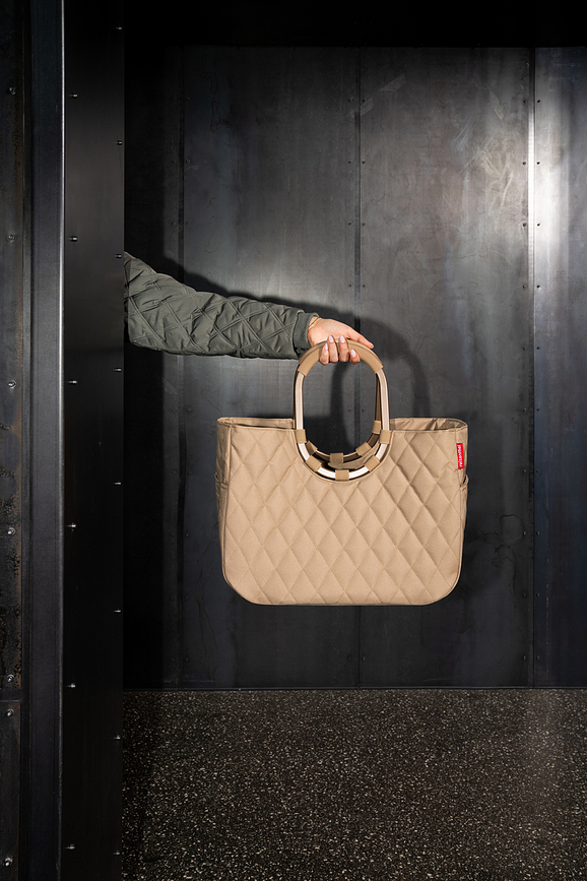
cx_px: 294
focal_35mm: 33
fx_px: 807
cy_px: 440
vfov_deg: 57.2
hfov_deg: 40.0
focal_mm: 33
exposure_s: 1/250
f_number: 5.6
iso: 400
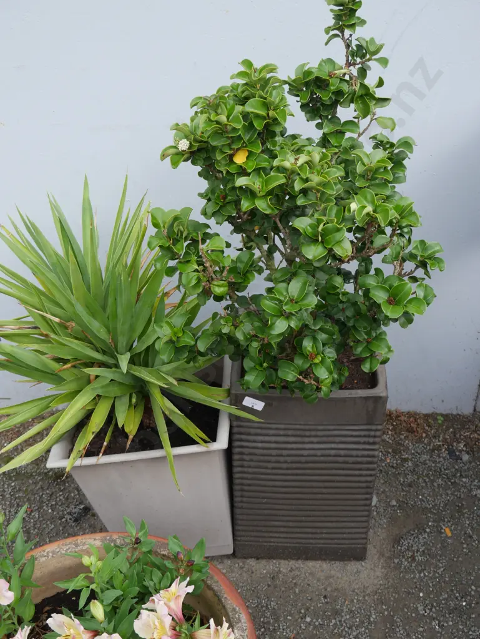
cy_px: 320
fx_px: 739
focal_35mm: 40
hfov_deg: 36.0
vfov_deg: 46.8
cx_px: 240
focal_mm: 20
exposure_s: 1/160
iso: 200
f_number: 5.6
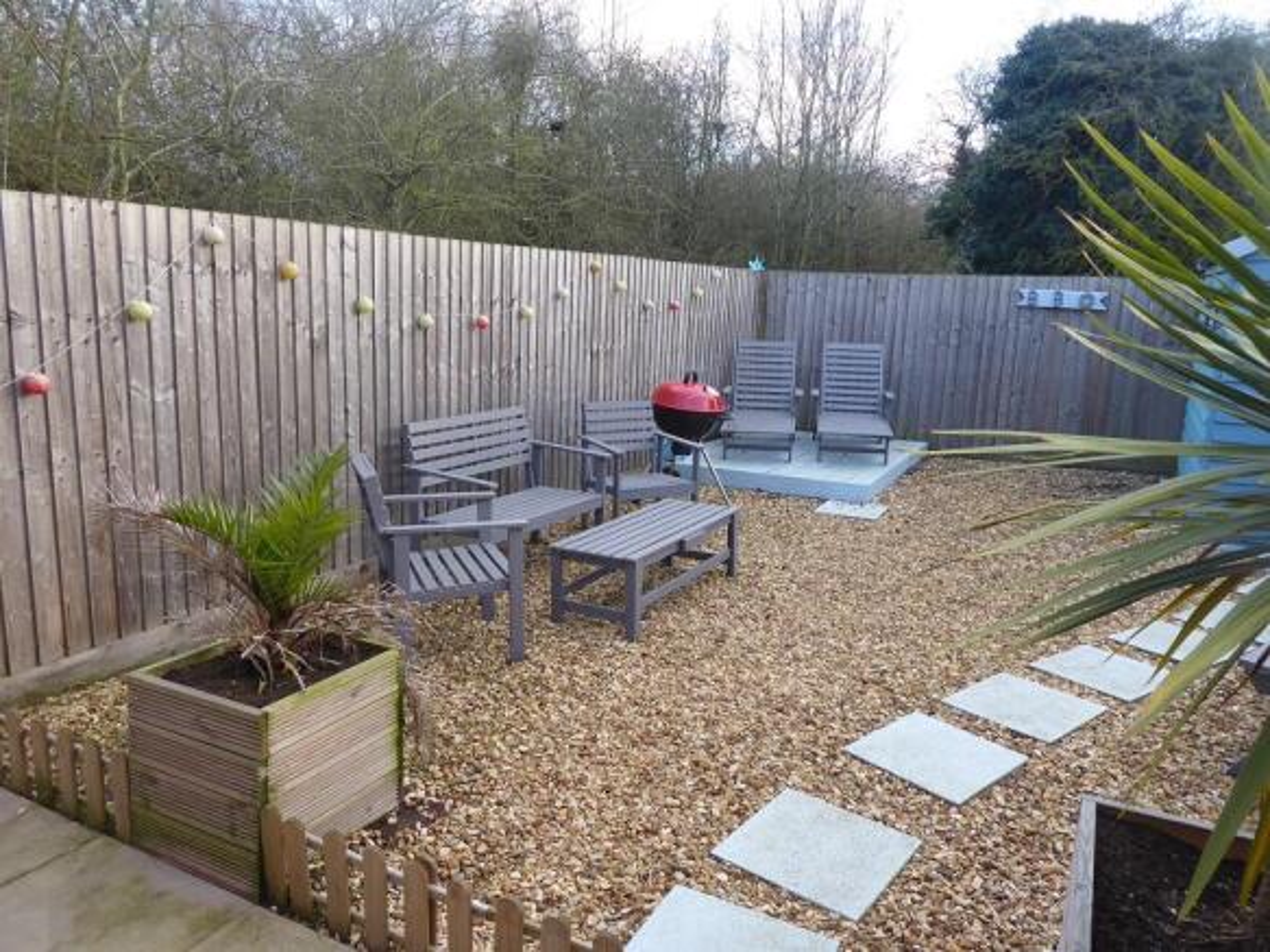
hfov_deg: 69.4
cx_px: 635
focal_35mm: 25
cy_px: 476
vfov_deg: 54.9
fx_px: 917
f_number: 3.3
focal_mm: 4.3
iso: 100
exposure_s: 1/60
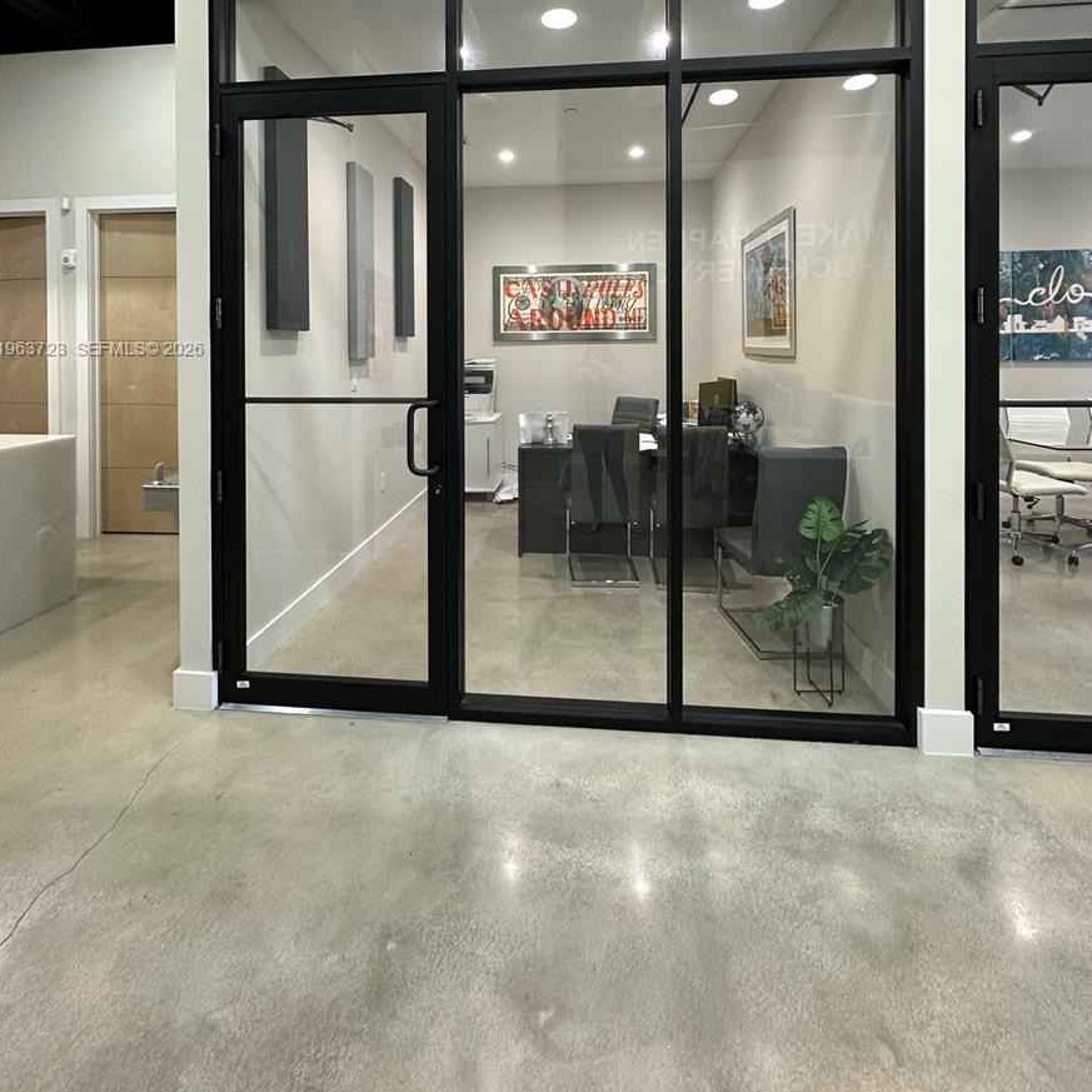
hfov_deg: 84.0
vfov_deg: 80.7
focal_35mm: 17
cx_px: 534
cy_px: 350
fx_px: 607
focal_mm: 2.22
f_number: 2.2
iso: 250
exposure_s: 1/60
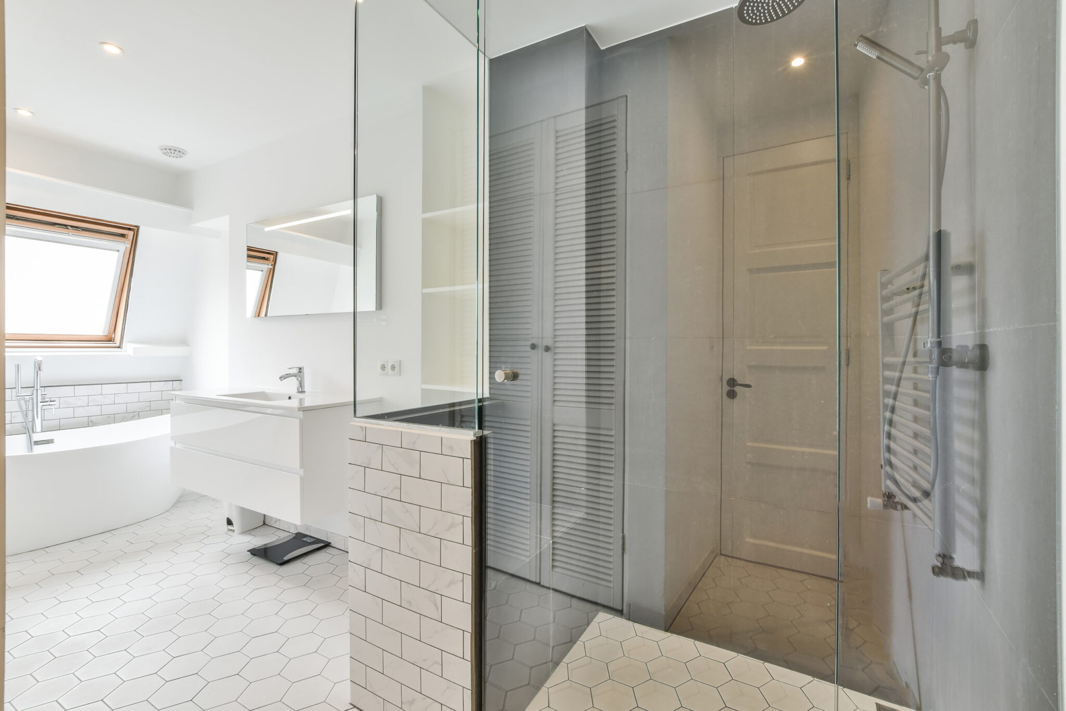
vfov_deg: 77.3
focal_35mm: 15
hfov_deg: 100.4
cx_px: 533
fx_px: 444
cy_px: 356
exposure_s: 1
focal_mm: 10
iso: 100
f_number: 13
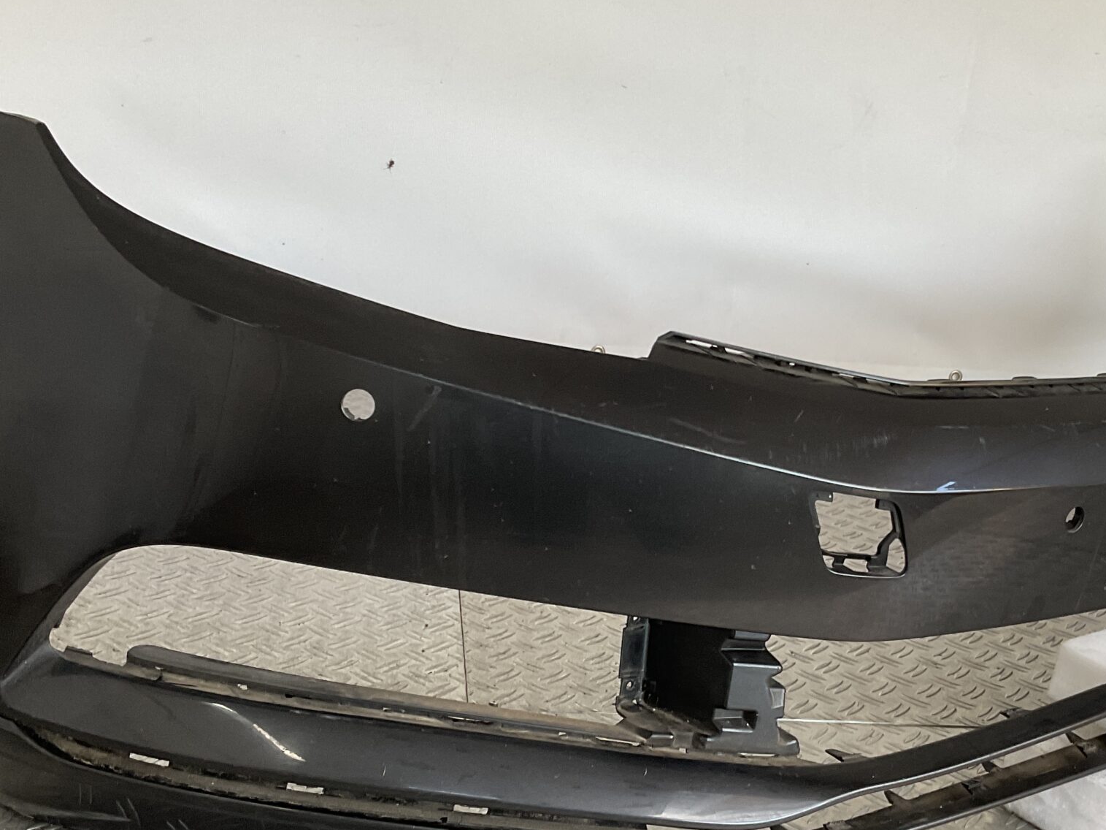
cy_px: 484
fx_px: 1565
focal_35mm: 49
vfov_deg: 29.6
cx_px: 689
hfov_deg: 38.7
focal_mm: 3
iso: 50
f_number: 1.8
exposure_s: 1/120
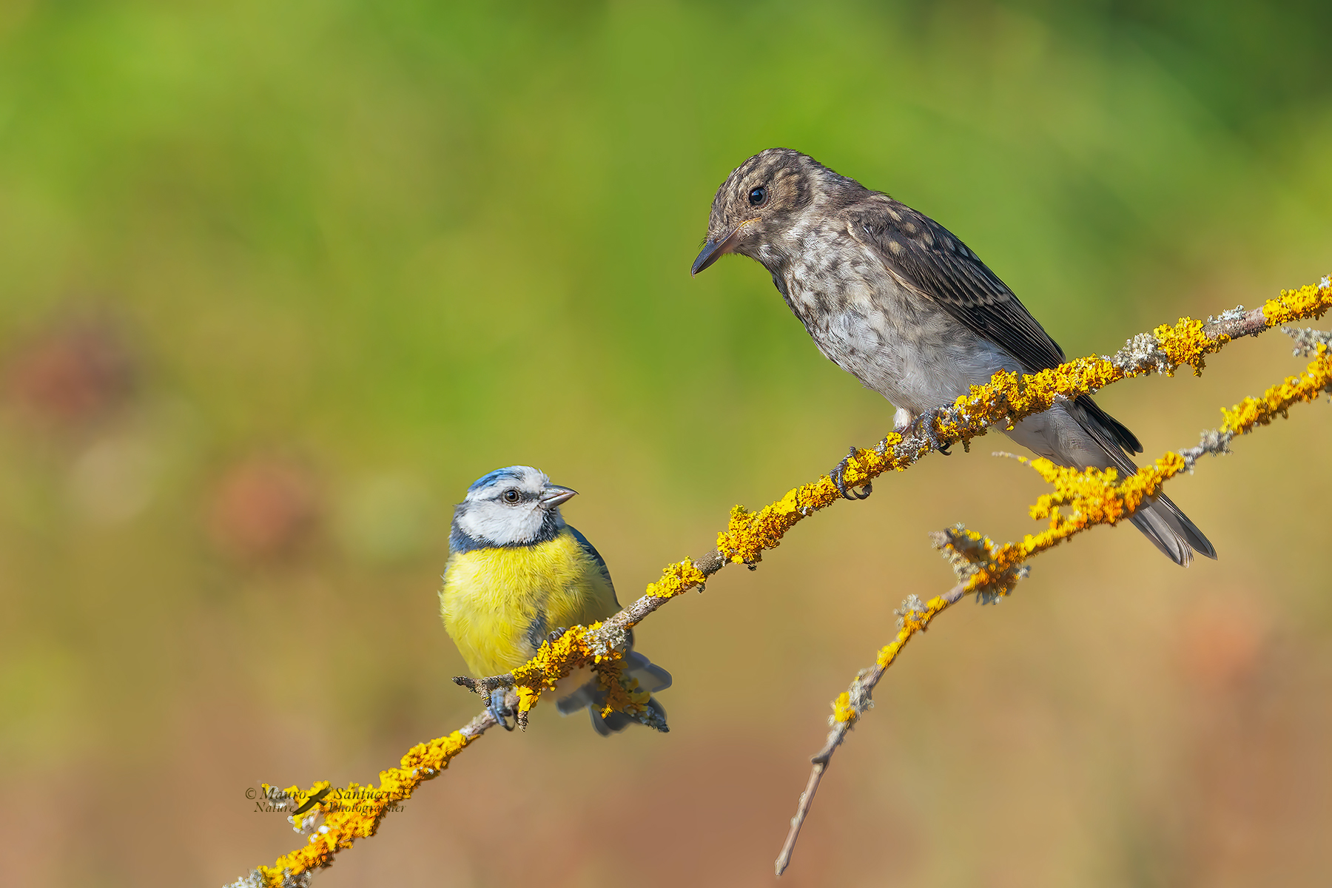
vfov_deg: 2.2
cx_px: 666
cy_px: 444
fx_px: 23641
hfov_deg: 3.2
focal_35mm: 639
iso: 800
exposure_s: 1/1600
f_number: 8
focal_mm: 426
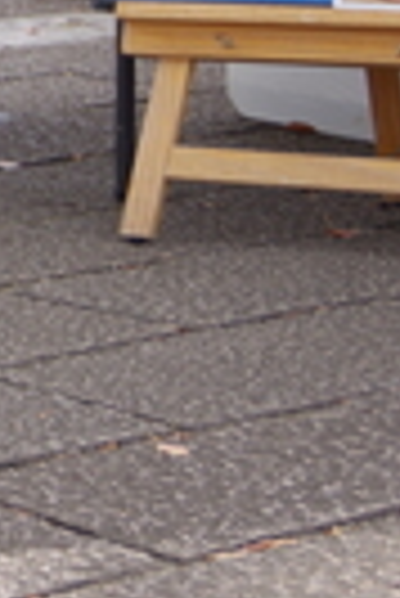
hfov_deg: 6.3
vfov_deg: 9.9
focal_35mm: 202
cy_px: -232
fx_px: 3358
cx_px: -746
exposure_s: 1/320
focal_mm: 28
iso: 100
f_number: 4
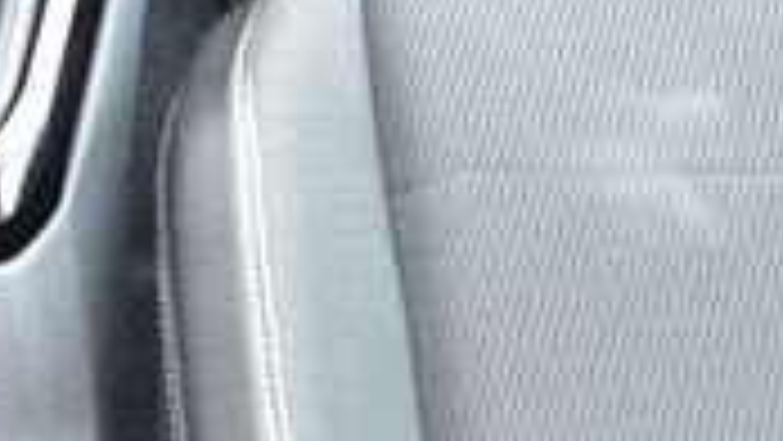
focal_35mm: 148
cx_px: -207
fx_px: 3074
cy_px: -608
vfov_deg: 7.7
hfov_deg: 14.0
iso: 500
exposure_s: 1/40
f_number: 4
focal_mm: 24
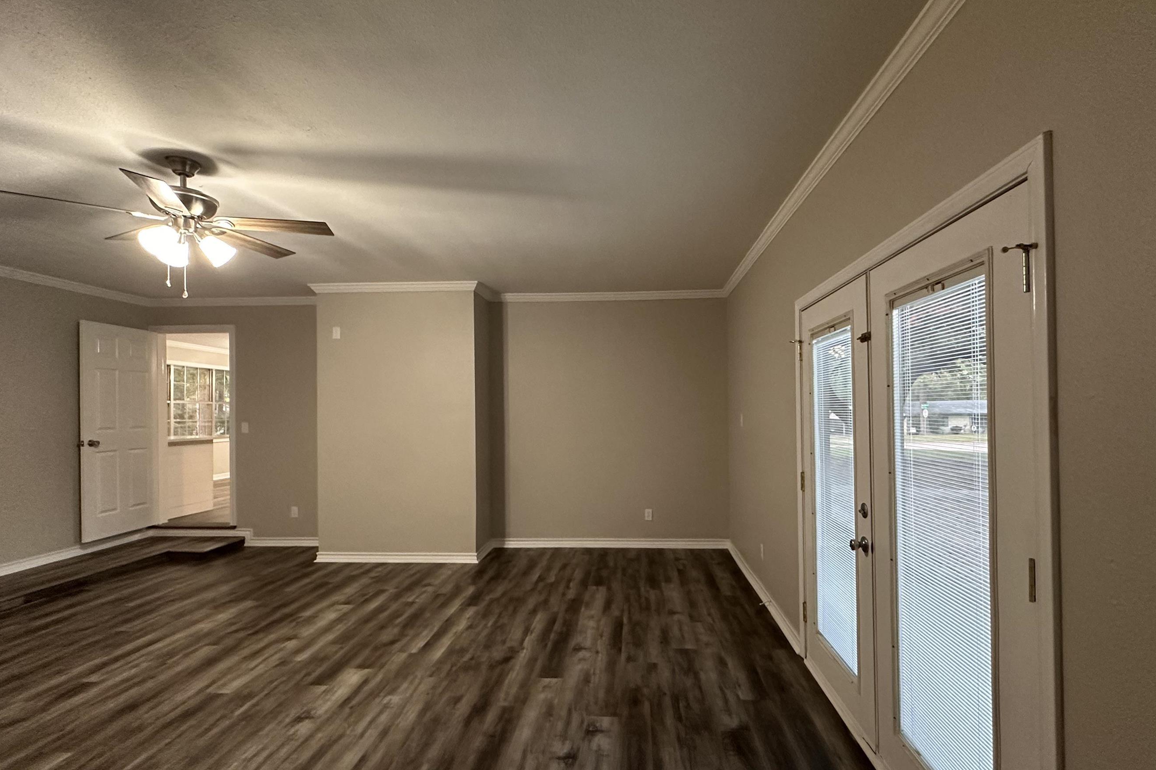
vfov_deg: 70.4
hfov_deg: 93.1
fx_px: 546
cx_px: 624
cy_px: 405
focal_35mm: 17
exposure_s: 1/60
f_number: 2.2
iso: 250
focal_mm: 2.22
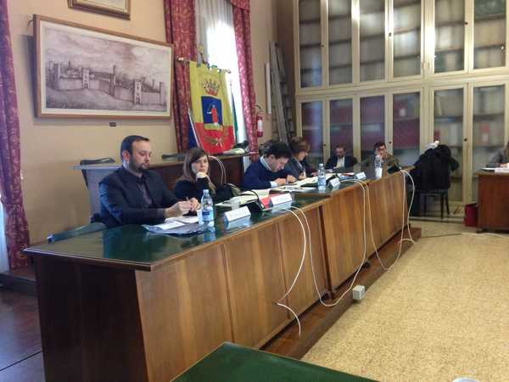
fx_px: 485
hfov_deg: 55.4
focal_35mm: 33
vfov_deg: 42.9
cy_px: 191
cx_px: 254
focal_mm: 4.12
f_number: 2.4
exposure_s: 1/20
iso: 320
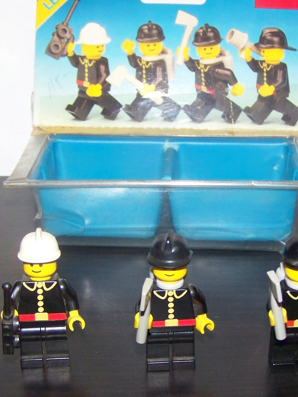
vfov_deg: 26.3
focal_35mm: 74
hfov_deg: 19.9
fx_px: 850
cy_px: 245
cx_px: 171
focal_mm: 6.3
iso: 200
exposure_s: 1/30
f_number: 2.8
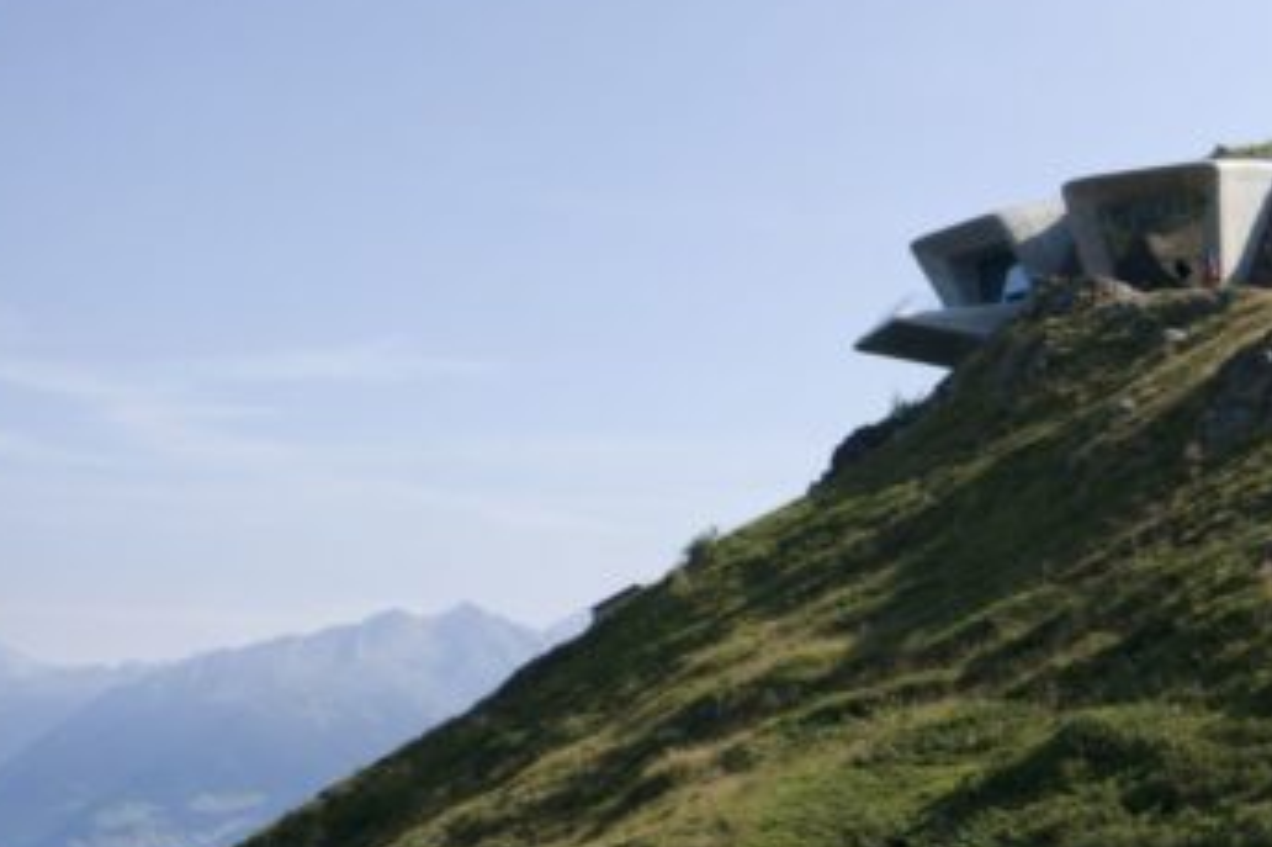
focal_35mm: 61
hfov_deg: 32.7
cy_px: 277
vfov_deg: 22.1
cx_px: 828
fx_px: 2154
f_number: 8
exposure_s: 1/400
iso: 200
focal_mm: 20
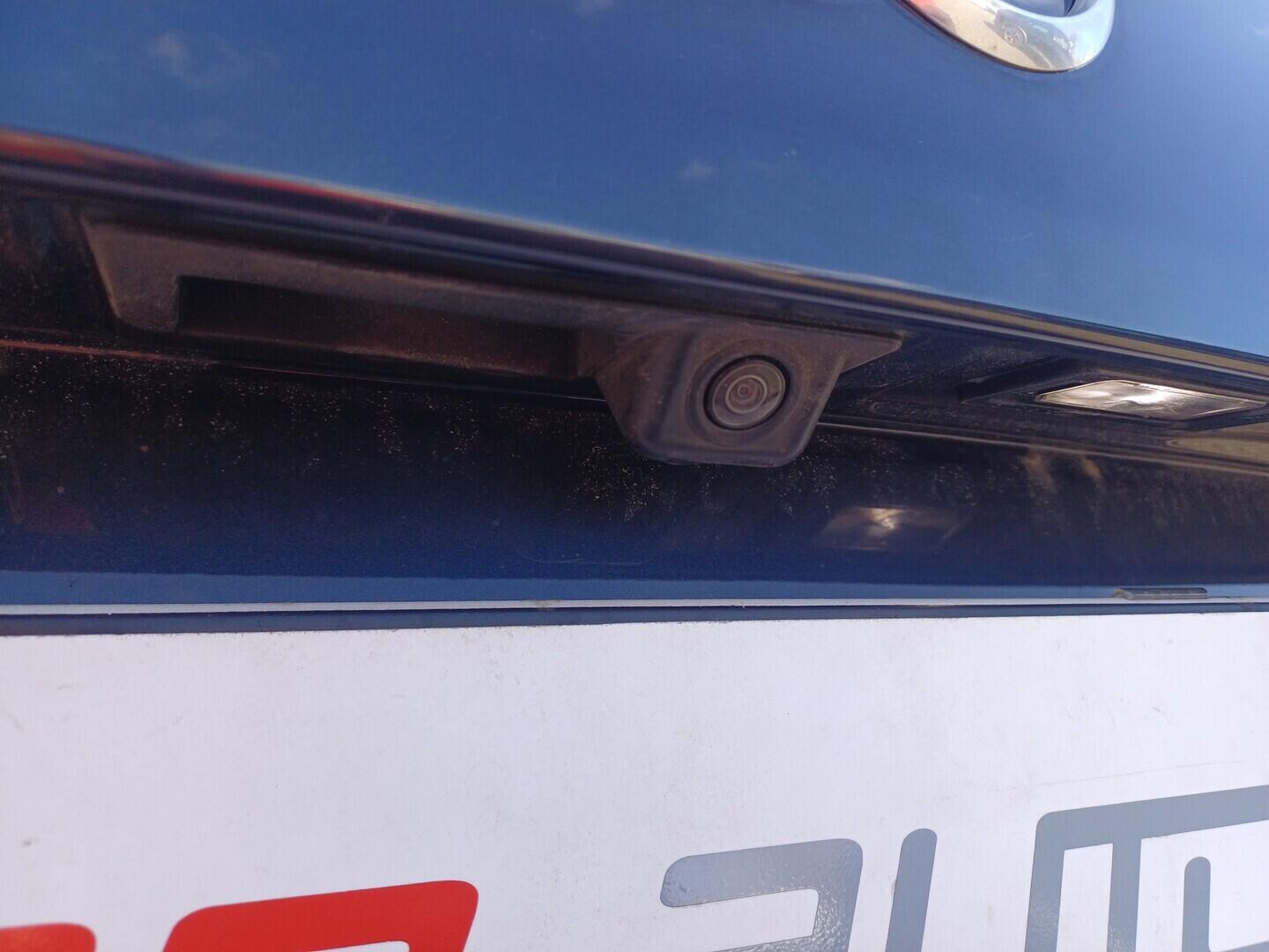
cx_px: 634
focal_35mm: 25
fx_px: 916
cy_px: 476
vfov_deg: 54.9
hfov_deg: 69.4
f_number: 1.8
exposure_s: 1/171
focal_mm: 4.65
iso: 50
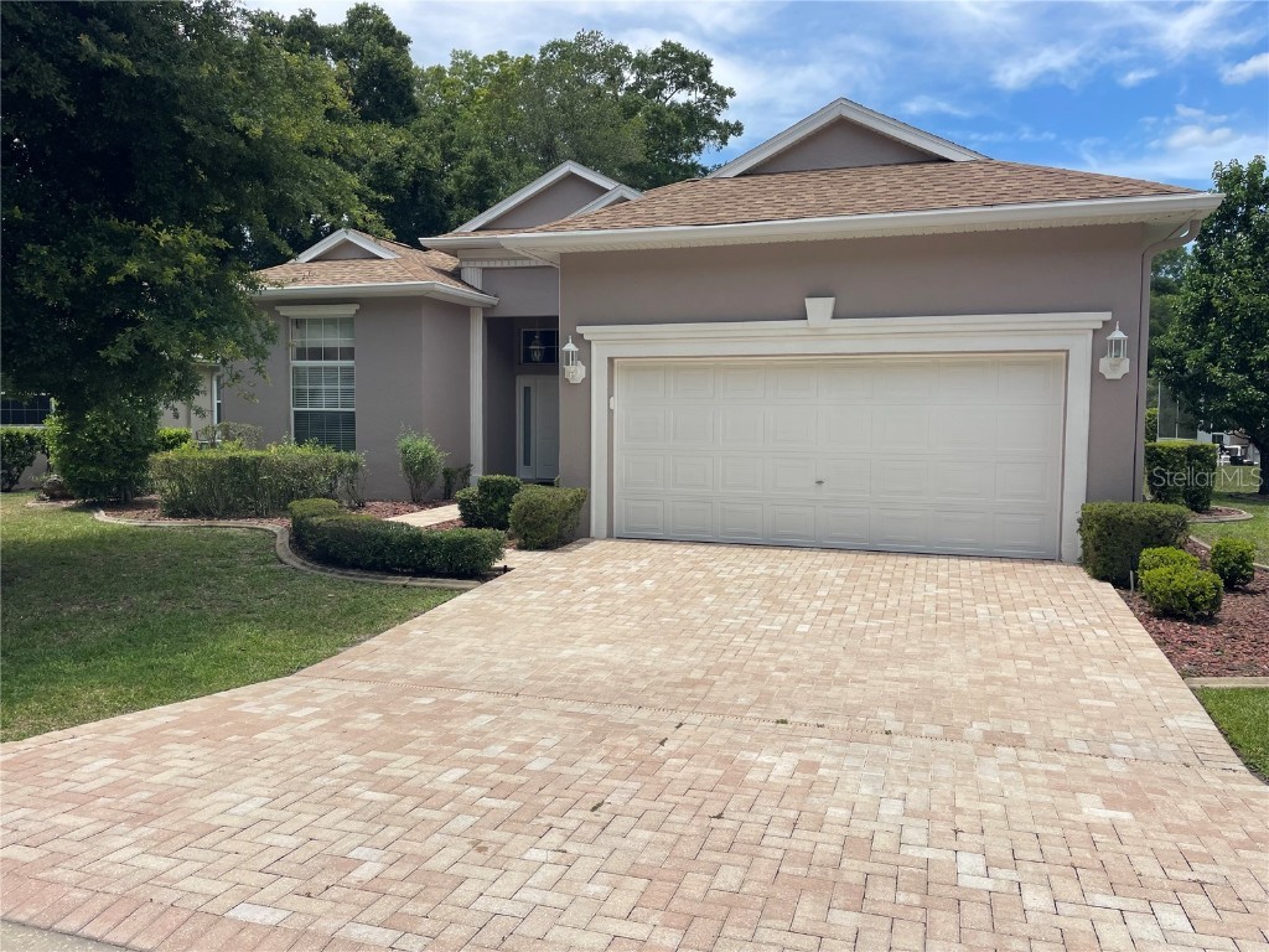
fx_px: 953
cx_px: 634
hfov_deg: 67.3
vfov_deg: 53.1
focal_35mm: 26
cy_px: 476
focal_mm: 4.2
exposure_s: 1/4132
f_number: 1.6
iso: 32
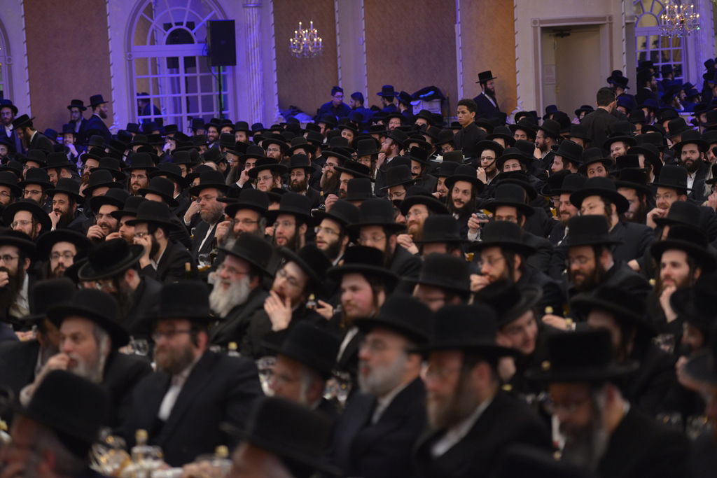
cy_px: 239
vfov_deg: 13.7
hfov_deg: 20.4
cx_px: 358
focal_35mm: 100
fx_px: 1992
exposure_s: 1/125
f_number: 2.8
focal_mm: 100
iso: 2000
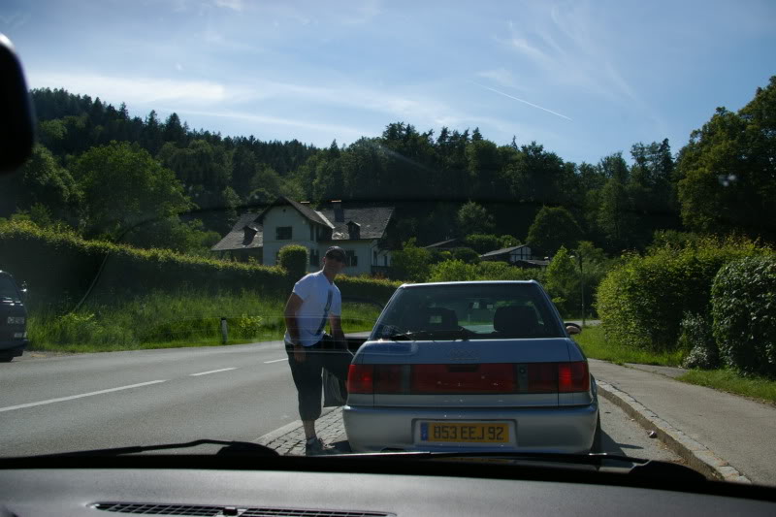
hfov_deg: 59.5
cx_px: 388
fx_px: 679
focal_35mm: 32
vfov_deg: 41.7
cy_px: 258
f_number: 8
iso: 200
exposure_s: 1/350
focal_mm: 21
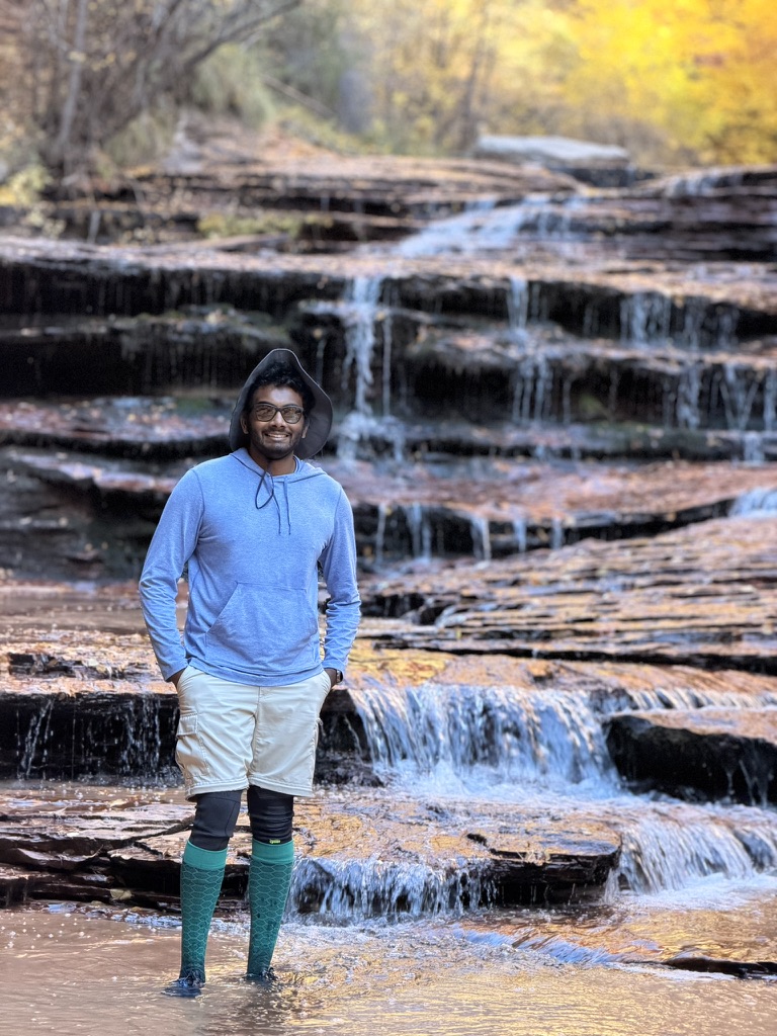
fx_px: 2993
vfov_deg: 19.6
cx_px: 388
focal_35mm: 100
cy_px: 518
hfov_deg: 14.8
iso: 400
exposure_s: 1/109
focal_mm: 16.89
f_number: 2.8
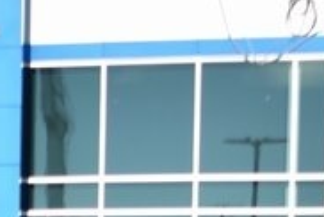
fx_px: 1821
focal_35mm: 202
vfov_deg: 6.6
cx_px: -380
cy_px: 432
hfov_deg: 9.3
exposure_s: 1/640
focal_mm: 24
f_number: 4.5
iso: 100
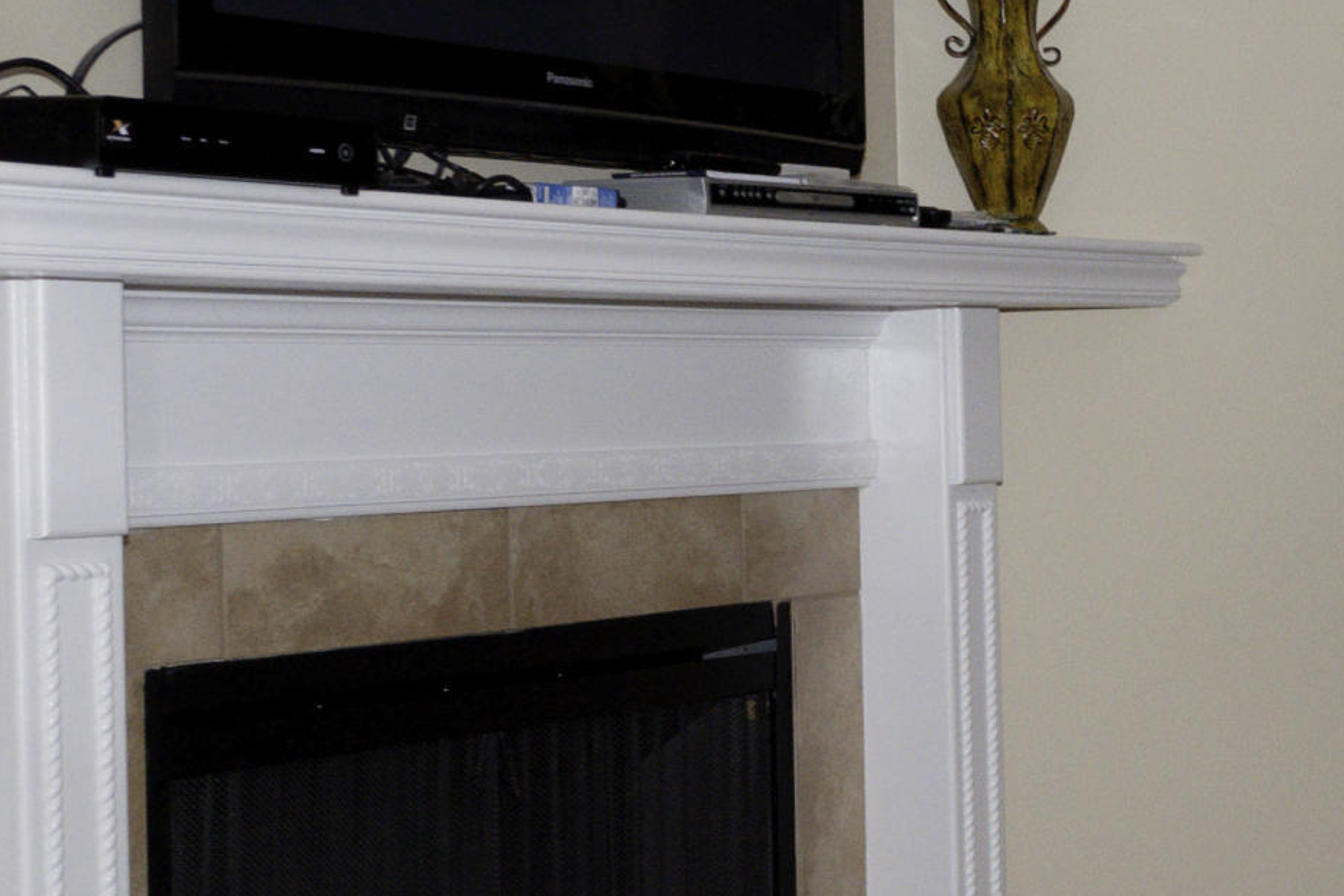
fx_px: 3248
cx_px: 1776
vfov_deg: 15.5
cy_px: 825
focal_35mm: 87
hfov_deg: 21.1
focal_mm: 18
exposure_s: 1/100
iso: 800
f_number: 8
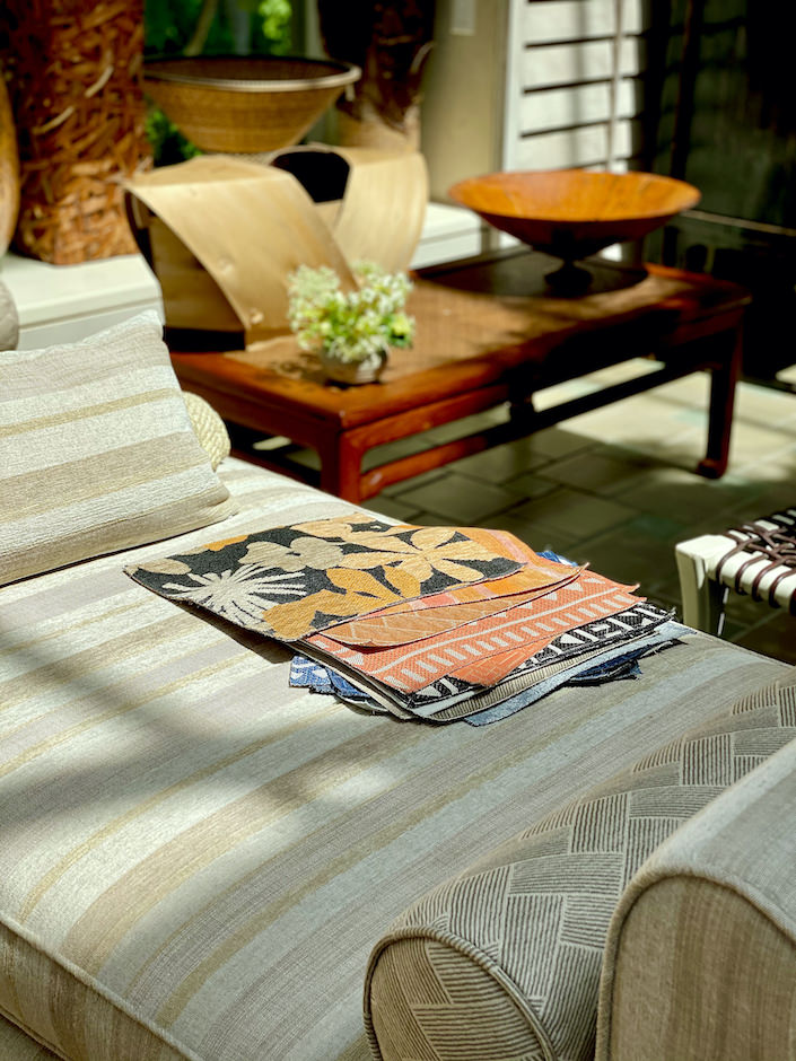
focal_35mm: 52
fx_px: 1594
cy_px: 530
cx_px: 398
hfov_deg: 28.0
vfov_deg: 36.8
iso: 20
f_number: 2
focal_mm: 6
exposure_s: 1/826
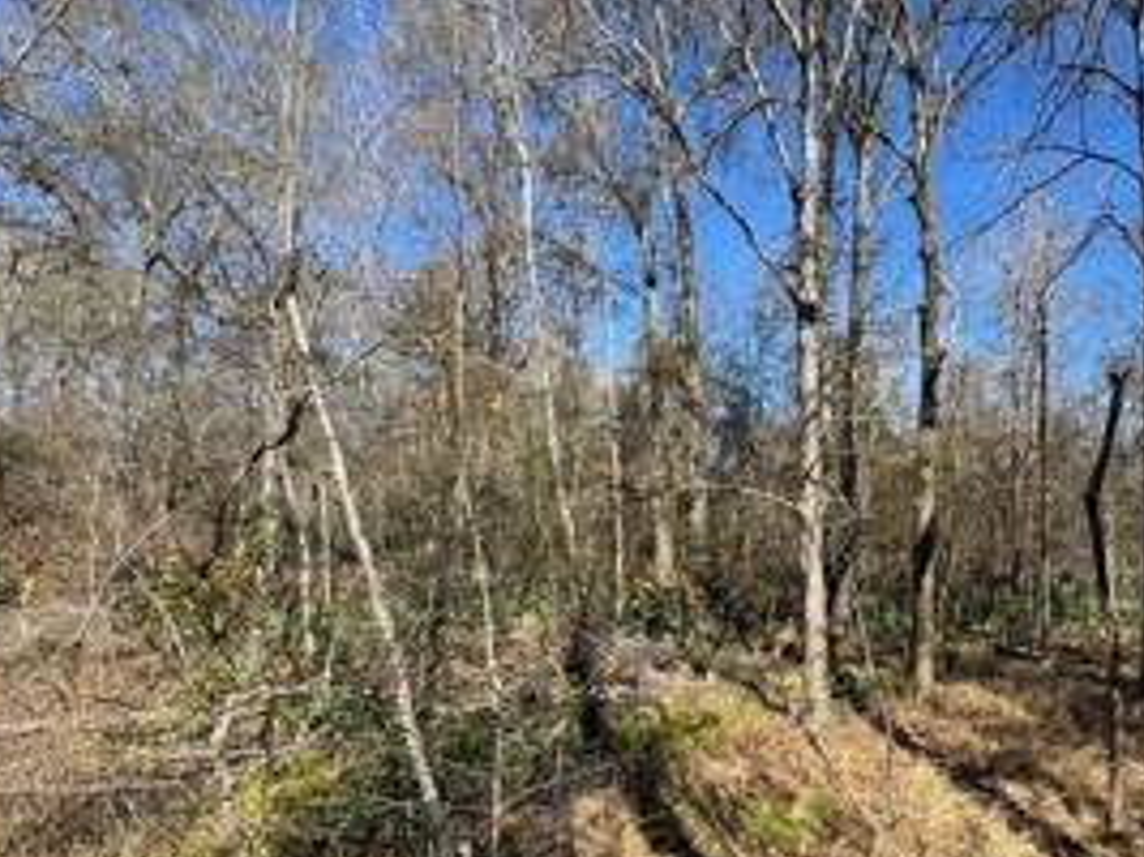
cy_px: 501
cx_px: 793
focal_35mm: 21
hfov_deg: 75.7
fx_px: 694
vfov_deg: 63.0
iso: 40
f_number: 2.2
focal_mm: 2.22
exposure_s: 1/868
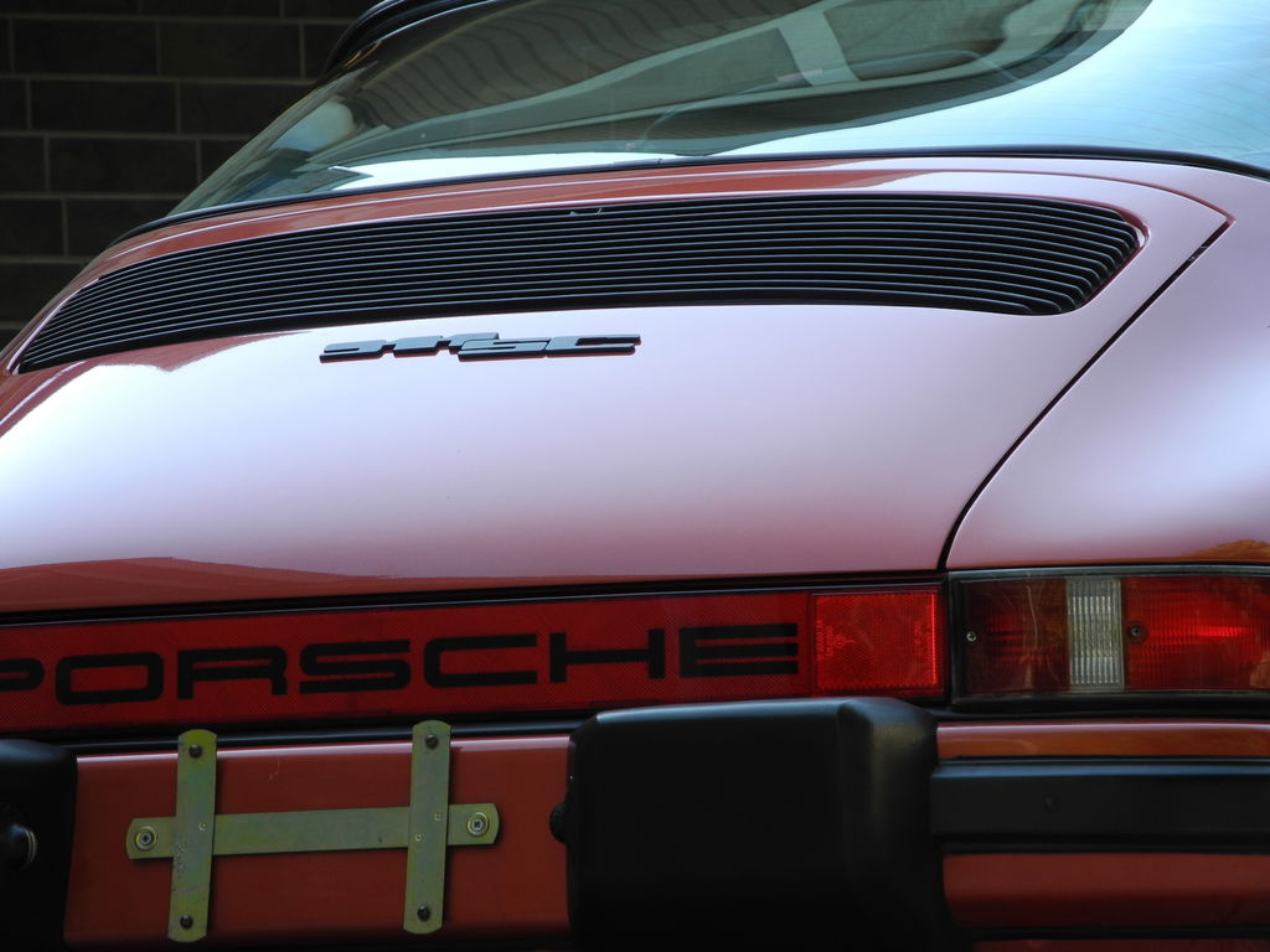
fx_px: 7338
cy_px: 476
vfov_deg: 7.4
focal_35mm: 200
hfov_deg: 9.9
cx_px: 635
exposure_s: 1/68
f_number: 5.6
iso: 100
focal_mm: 42.6
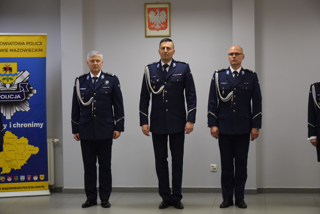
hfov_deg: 21.9
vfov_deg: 14.7
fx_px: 827
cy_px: 107
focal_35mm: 93
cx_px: 160
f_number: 5.3
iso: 2800
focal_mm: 62
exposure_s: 1/125
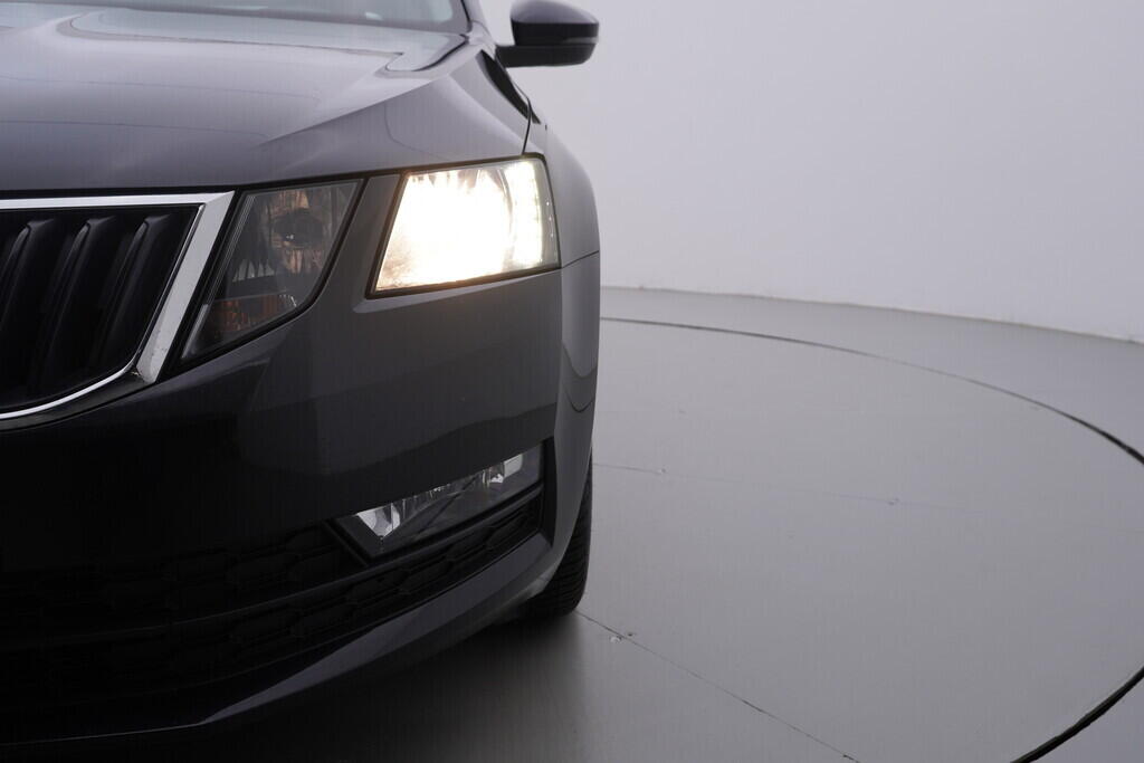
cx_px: 572
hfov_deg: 53.1
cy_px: 382
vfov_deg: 36.9
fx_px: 1144
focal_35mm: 36
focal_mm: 24
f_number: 4.5
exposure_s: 1/100
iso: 125
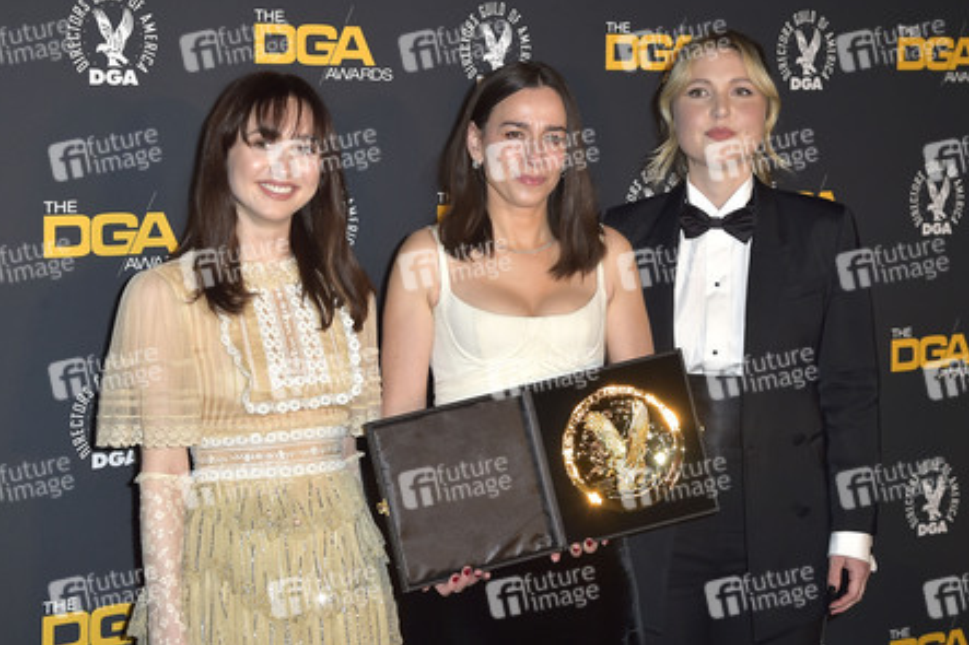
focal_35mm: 66
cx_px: 483
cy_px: 319
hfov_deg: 30.5
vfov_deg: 20.6
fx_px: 1776
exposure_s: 1/250
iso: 500
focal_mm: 65
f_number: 6.3
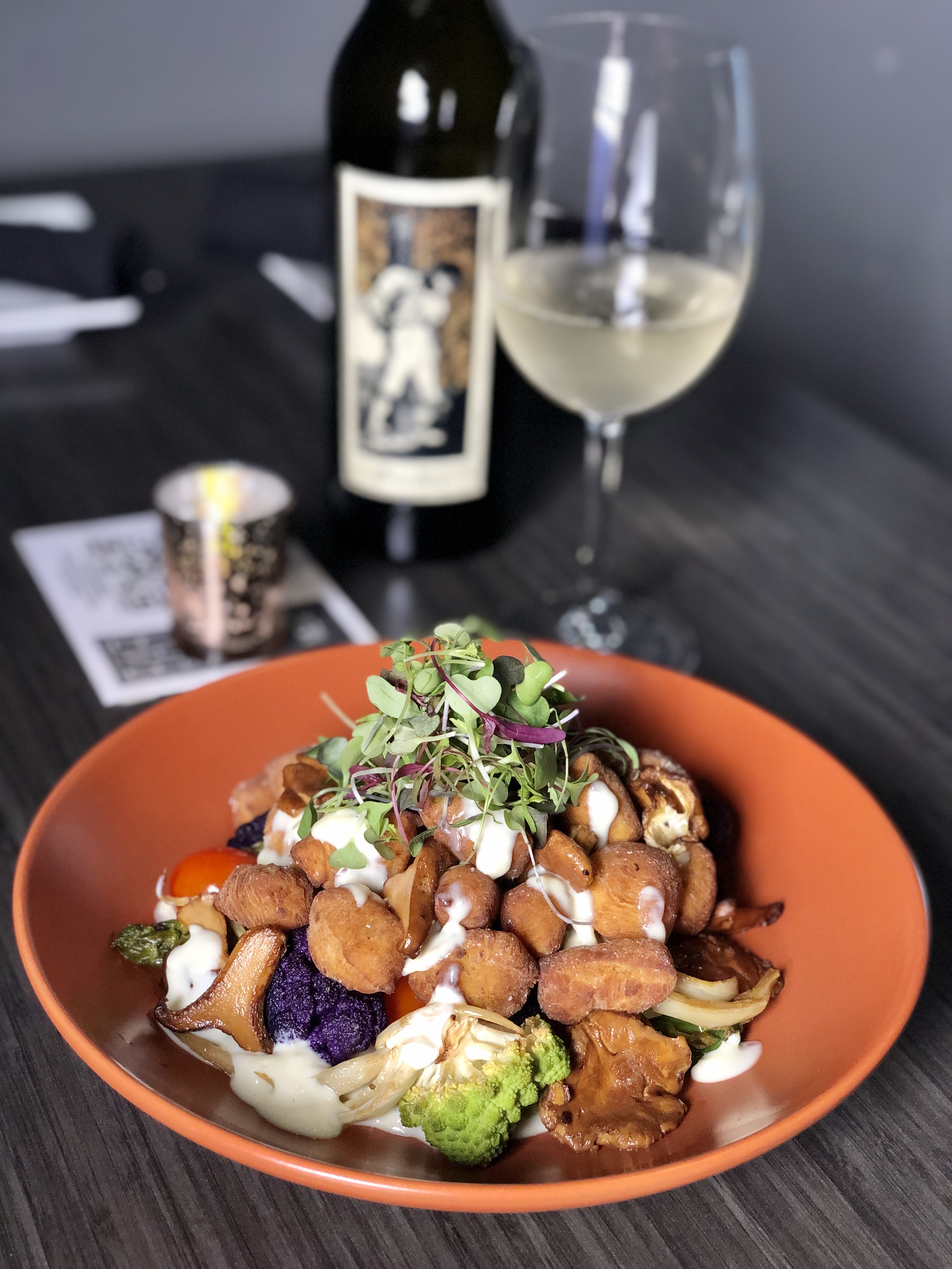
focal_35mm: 52
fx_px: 1907
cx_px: 476
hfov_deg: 28.0
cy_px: 634
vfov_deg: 36.8
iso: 100
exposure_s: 1/60
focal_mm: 6
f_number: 2.4
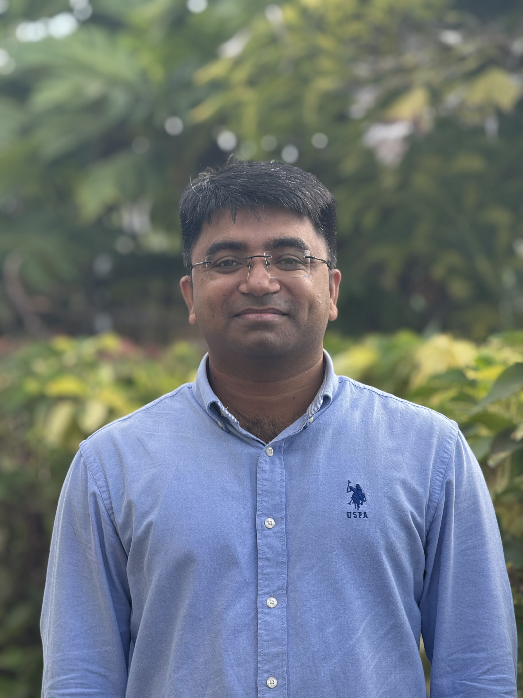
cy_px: 349
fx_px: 2417
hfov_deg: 12.3
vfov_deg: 16.4
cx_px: 262
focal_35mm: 120
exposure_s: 1/176
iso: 50
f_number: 2.8
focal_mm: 15.66
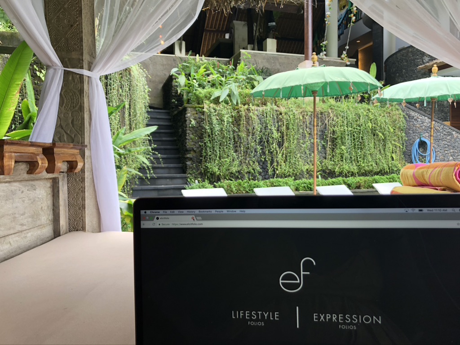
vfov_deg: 49.7
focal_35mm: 28
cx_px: 230
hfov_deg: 63.4
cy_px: 172
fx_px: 372
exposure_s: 1/120
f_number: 1.8
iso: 50
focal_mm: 4
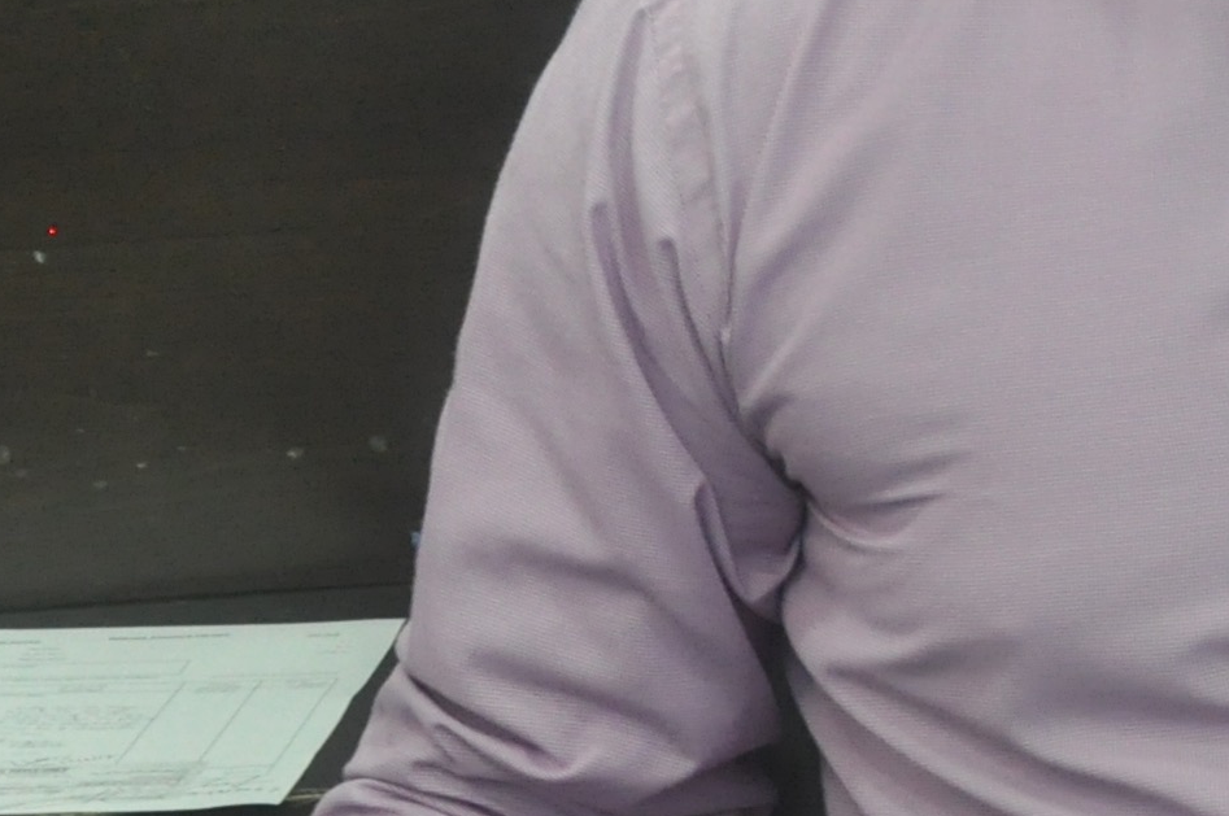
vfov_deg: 8.3
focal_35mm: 163
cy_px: -318
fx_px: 5558
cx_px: 1708
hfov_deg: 12.2
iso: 800
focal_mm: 24
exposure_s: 1/40
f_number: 6.3
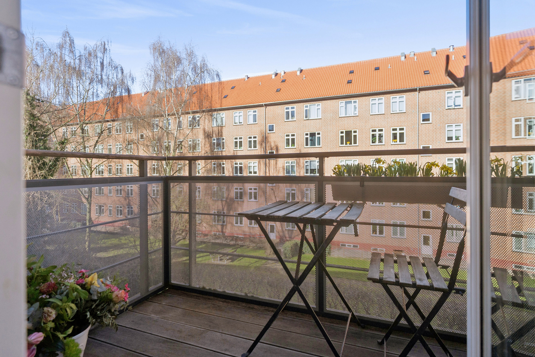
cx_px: 275
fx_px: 253
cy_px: 178
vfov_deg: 70.4
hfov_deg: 93.3
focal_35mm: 17
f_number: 4
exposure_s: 1/1250
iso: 320
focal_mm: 16
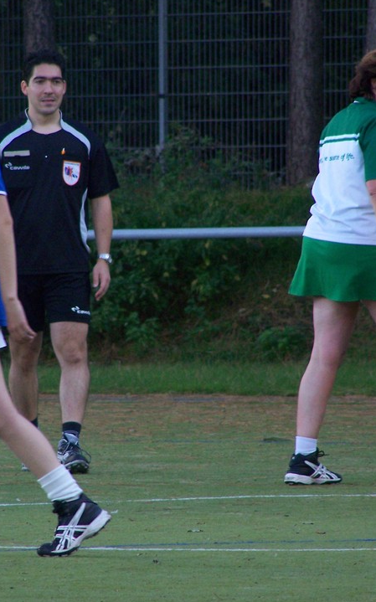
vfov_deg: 3.9
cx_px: 172
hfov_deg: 2.4
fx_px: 8843
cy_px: 297
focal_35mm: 539
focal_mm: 59.2
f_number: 3.6
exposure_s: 1/320
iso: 160
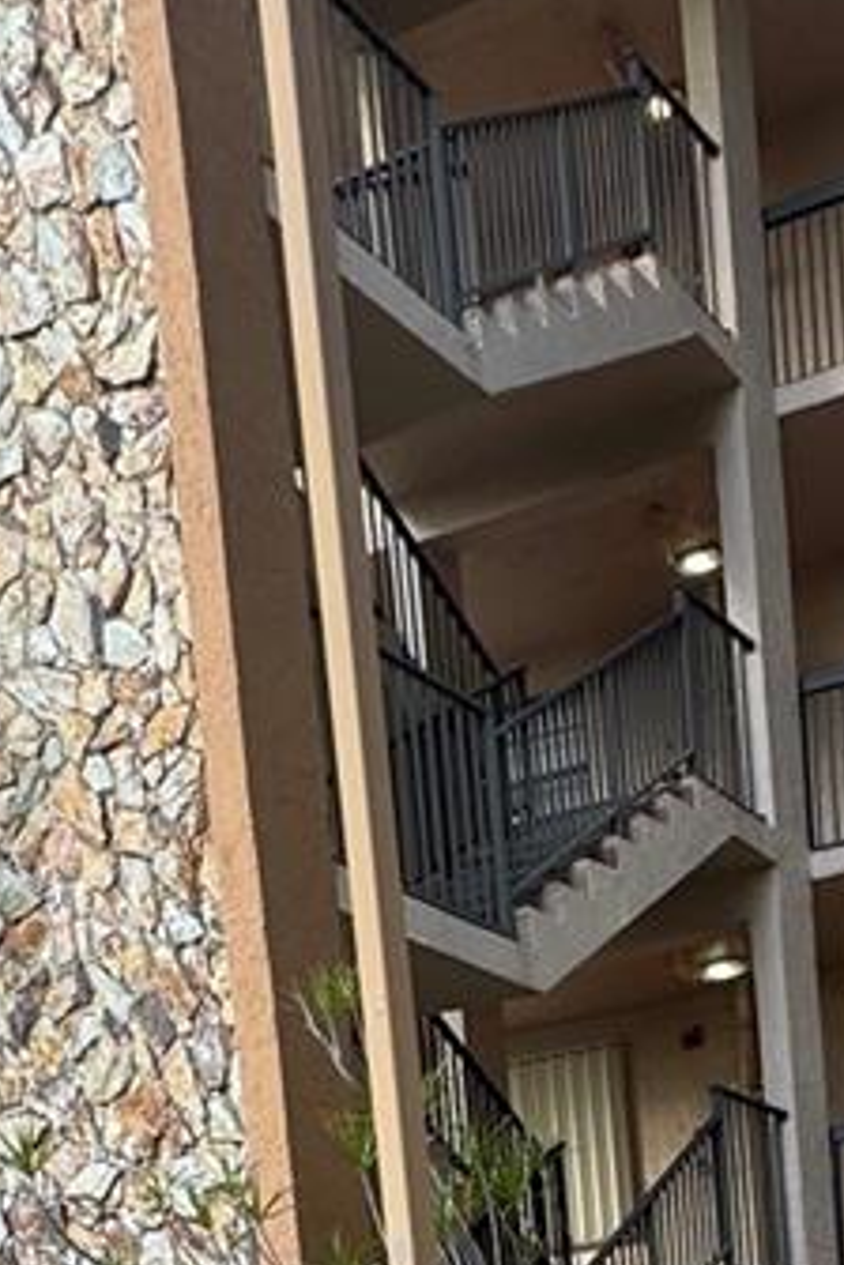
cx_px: 1093
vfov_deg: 29.0
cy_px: 1743
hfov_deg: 23.1
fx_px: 1829
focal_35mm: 52
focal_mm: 2.22
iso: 40
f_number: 2.2
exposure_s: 1/192
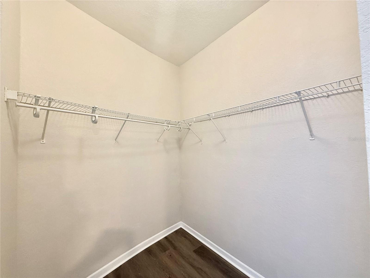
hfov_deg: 102.1
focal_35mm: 14
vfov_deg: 85.7
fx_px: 150
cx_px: 185
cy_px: 139
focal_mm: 2.22
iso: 400
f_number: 2.2
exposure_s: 1/60
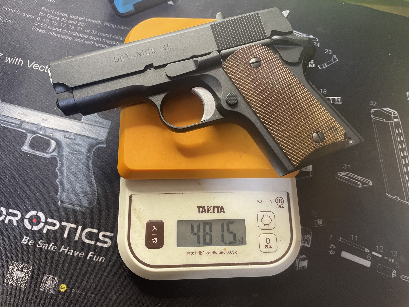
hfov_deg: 67.3
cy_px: 154
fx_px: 307
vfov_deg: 53.1
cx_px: 204
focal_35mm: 26
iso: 200
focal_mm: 4.2
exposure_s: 1/50
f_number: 1.6
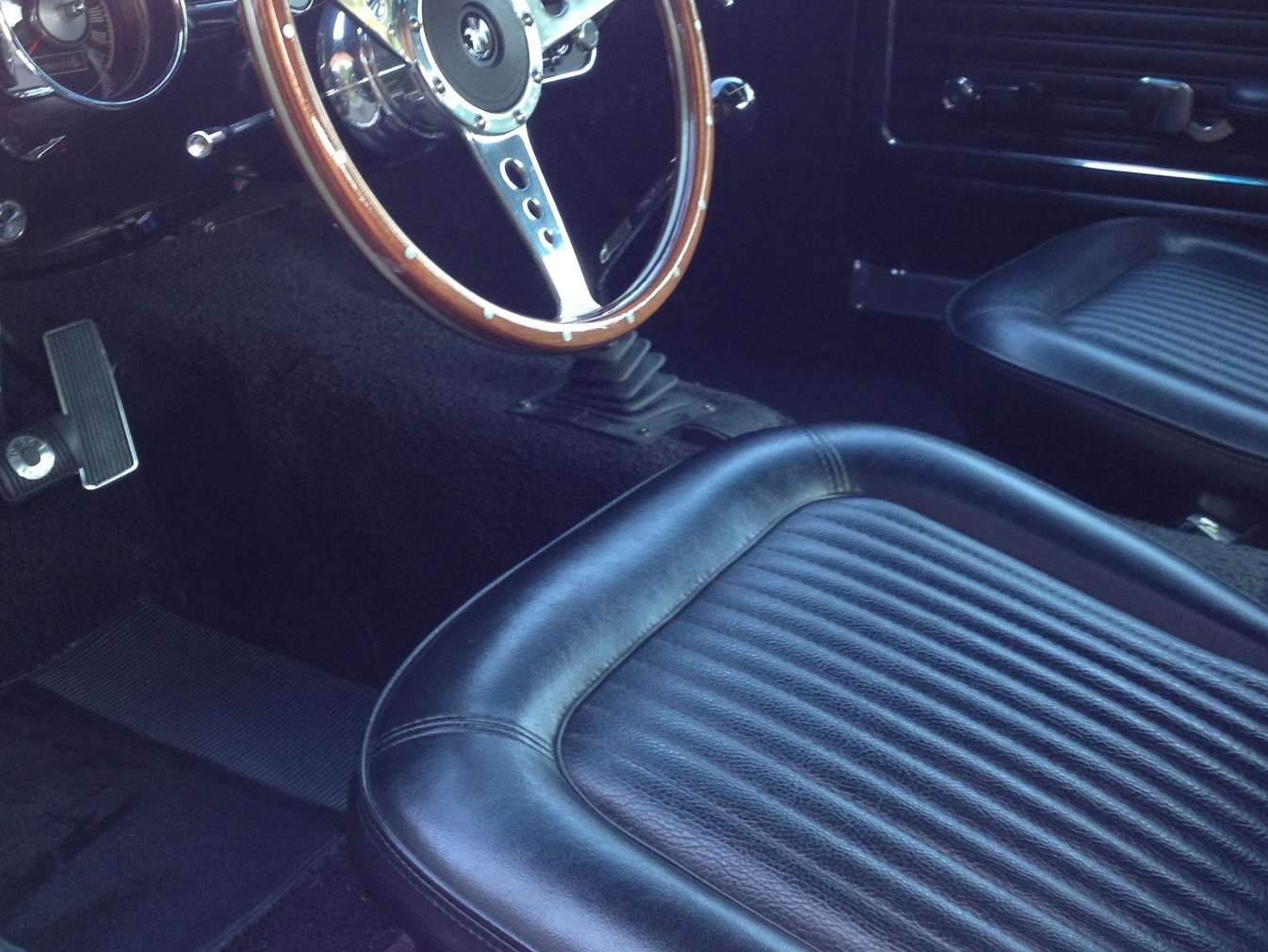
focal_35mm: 52
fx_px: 1905
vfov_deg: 27.9
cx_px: 641
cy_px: 315
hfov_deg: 36.8
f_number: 2.4
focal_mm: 4.28
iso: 50
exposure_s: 1/24
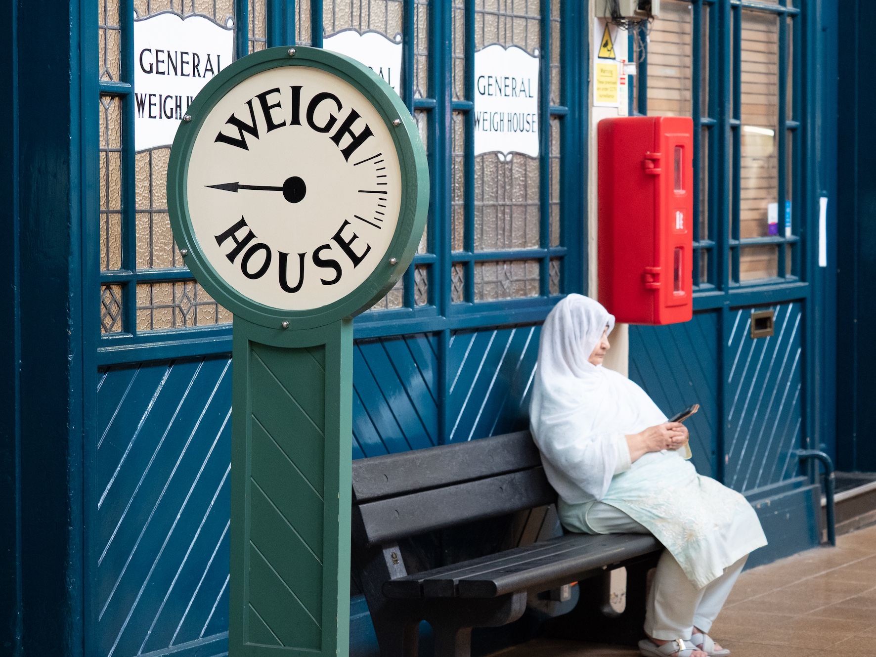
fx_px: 2632
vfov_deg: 14.2
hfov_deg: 18.9
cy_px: 328
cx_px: 438
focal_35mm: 104
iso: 2000
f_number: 2.8
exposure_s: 1/320
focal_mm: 52
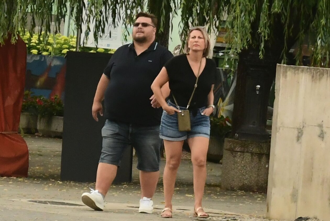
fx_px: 752
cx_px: 165
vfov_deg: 16.7
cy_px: 110
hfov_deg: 24.7
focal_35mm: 82
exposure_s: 1/1250
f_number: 6.3
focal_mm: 55
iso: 1600
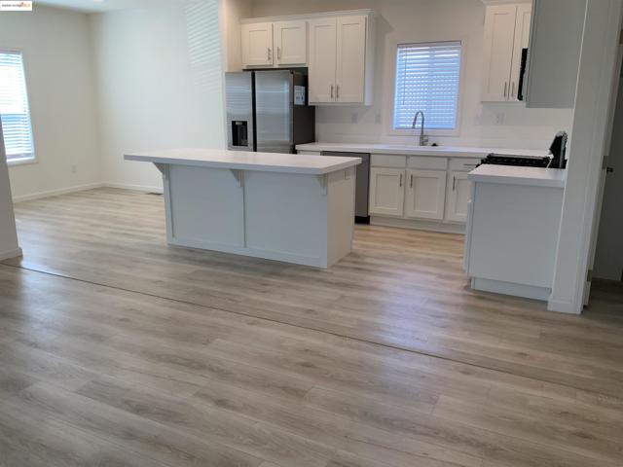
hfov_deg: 61.7
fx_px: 522
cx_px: 312
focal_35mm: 29
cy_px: 234
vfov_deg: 48.2
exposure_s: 1/120
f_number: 1.8
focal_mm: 3
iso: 50
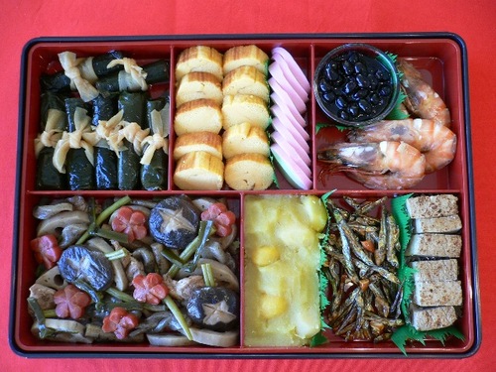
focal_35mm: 35
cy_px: 186
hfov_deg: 52.6
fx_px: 502
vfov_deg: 40.7
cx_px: 248
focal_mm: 5.8
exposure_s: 1/25
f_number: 2.8
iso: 100
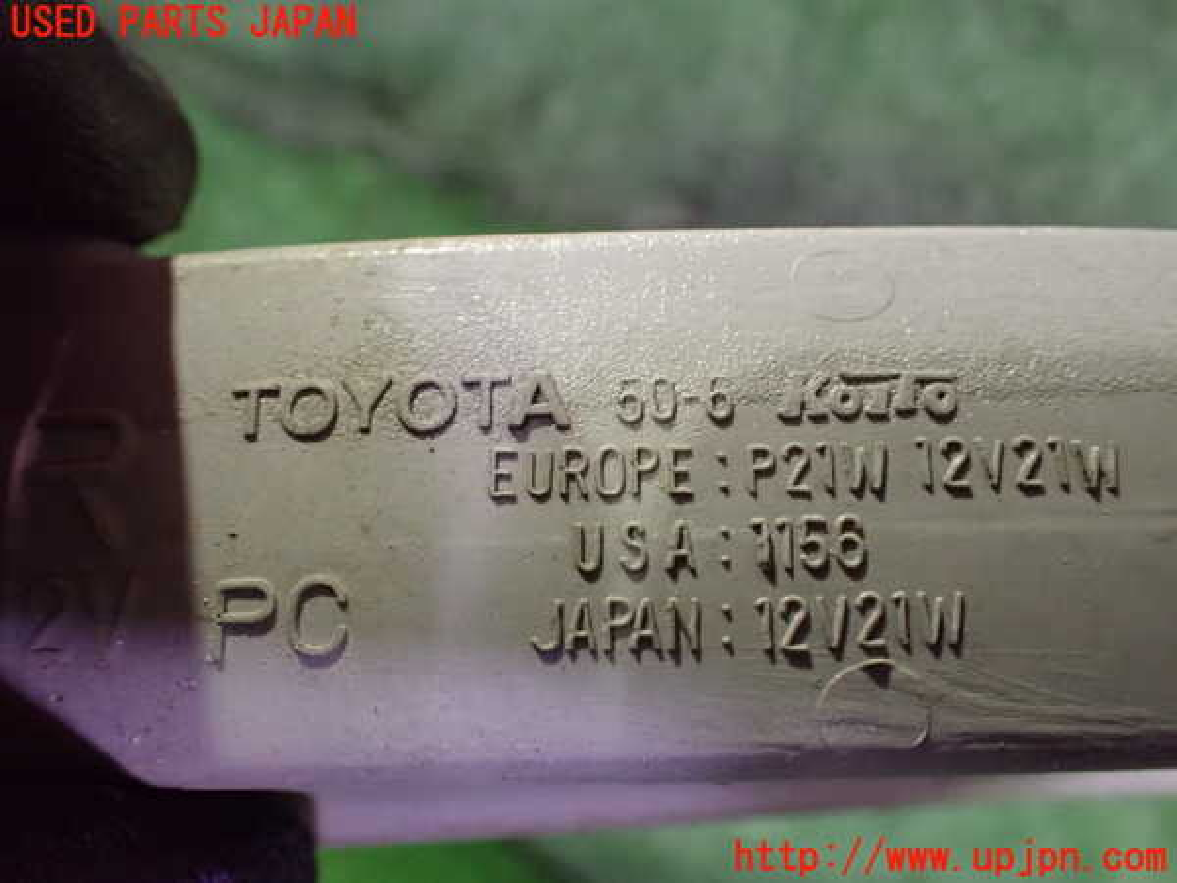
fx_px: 1020
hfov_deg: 60.0
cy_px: 442
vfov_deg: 46.8
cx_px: 588
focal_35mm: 30
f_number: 2.3
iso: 1250
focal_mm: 5.4
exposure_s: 1/30
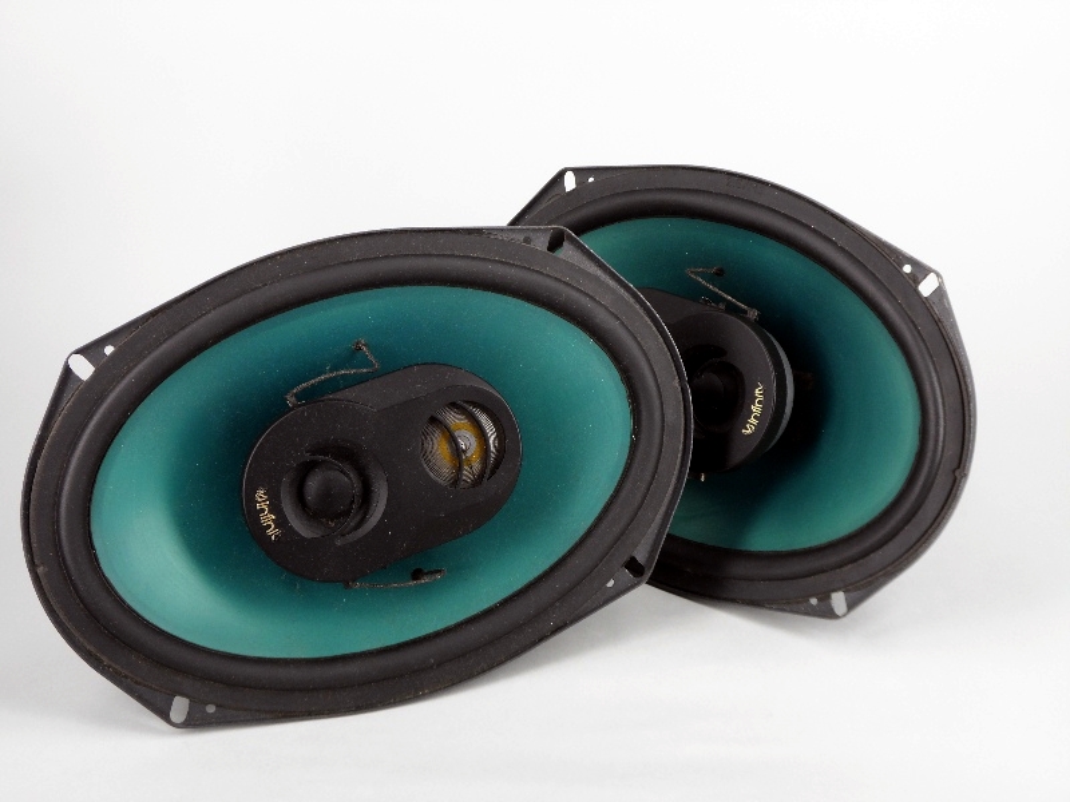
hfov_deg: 35.5
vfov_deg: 27.0
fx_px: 1669
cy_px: 401
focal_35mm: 54
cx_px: 535
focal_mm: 9.8
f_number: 4.1
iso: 100
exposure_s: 1/45
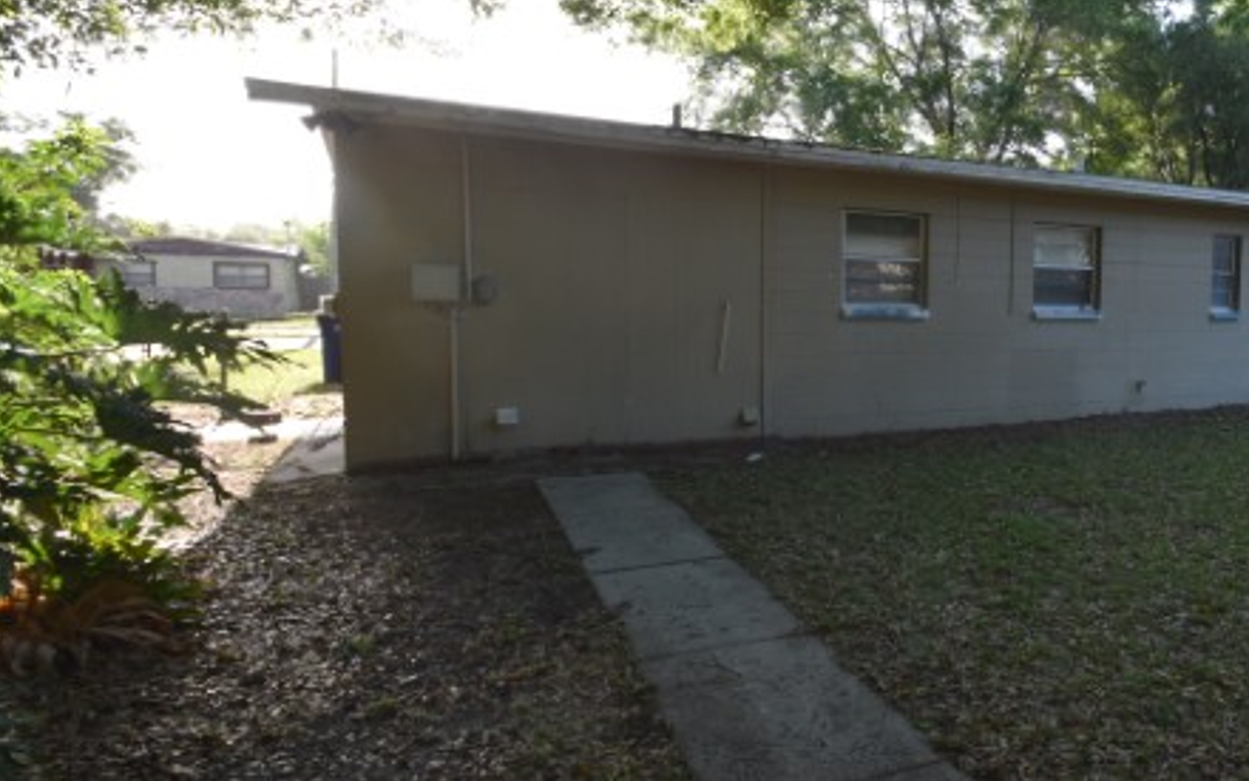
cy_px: 355
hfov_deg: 67.0
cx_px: 965
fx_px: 851
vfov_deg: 49.2
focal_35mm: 25
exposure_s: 1/250
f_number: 8
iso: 360
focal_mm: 10
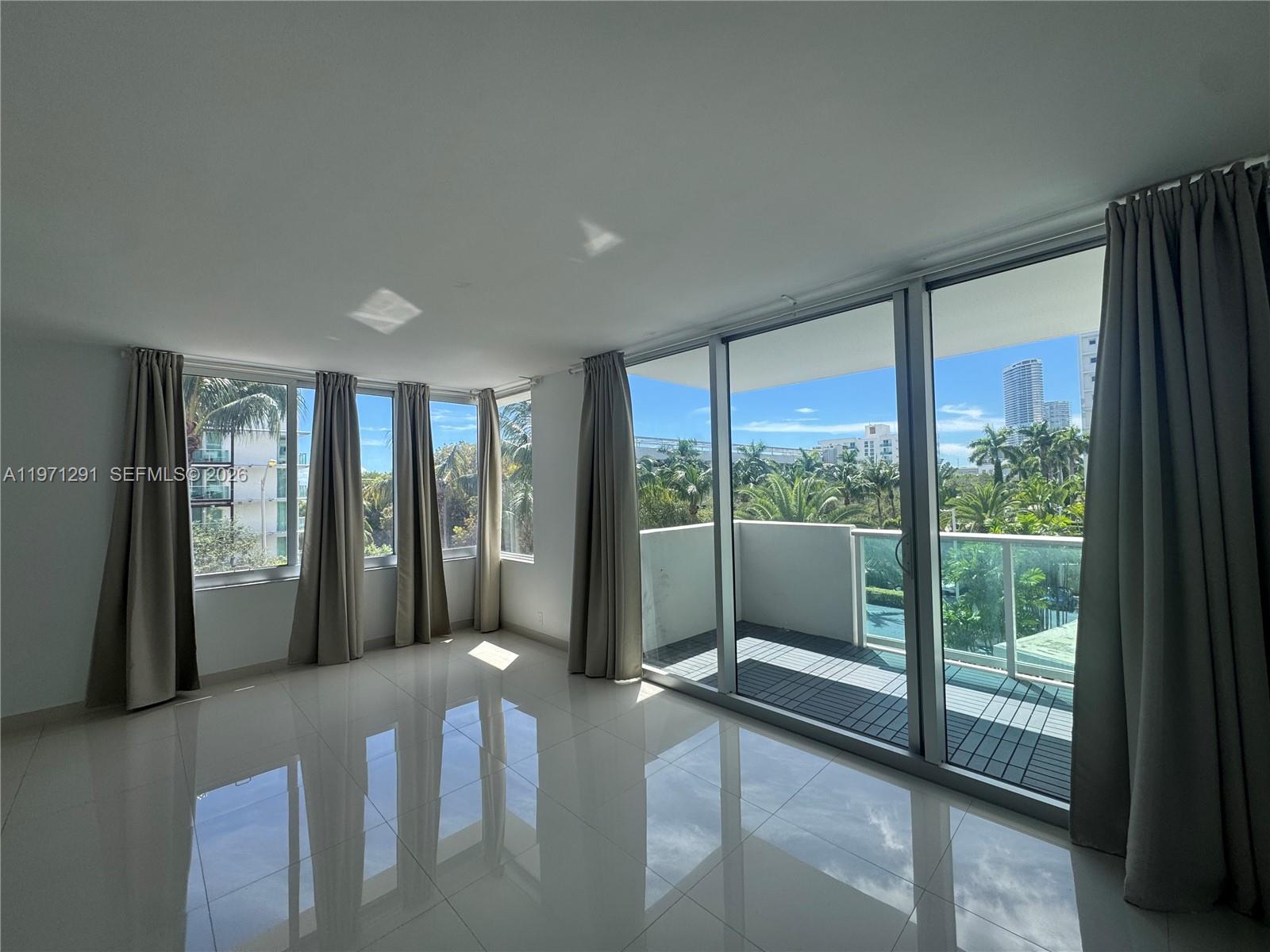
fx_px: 514
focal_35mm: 14
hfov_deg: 102.1
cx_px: 635
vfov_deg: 85.7
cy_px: 476
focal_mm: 2.22
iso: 40
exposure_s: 1/440
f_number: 2.2
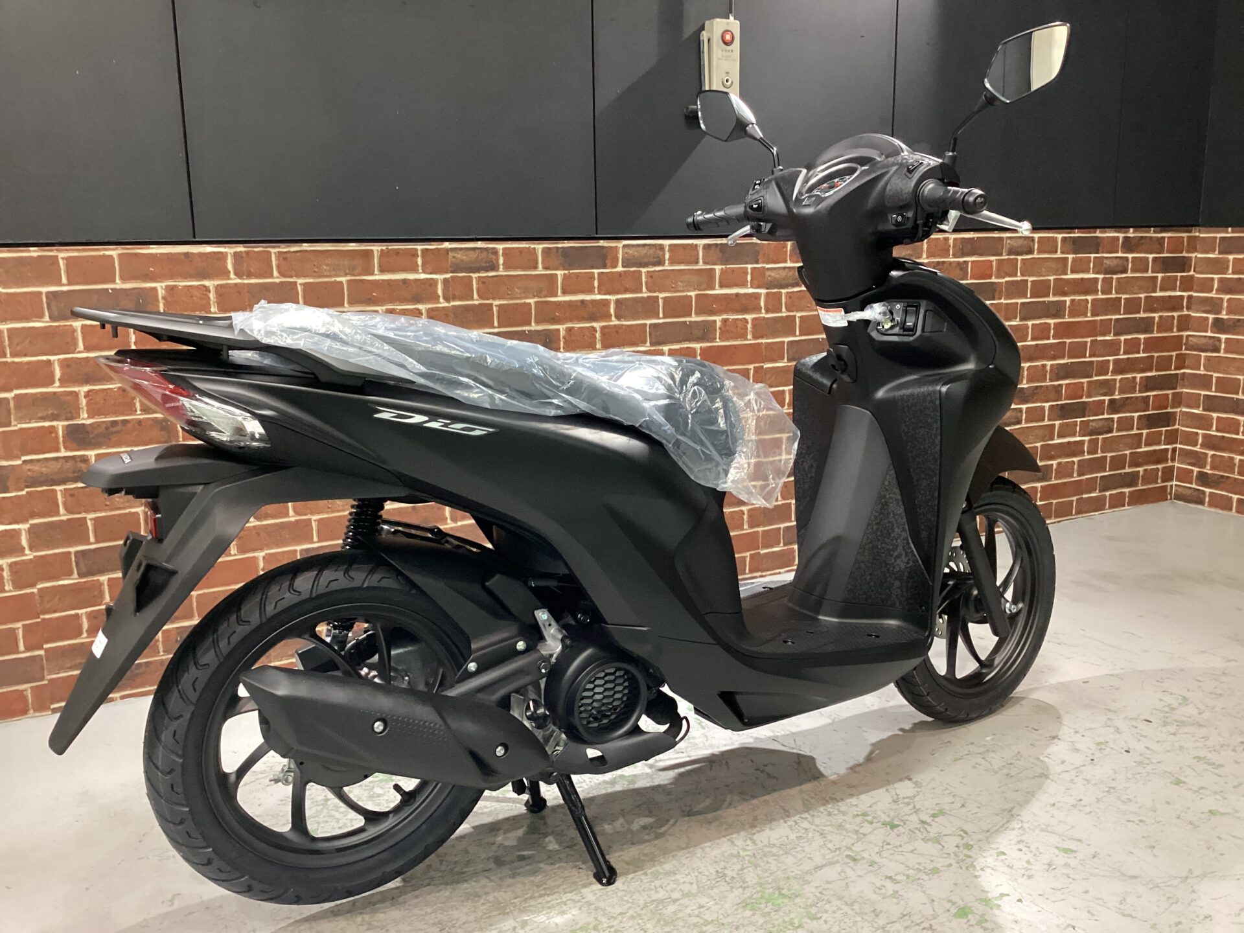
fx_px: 1114
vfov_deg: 45.4
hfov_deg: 58.4
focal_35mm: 31
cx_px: 622
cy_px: 466
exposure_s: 1/40
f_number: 2.4
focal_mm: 3.3
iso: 320
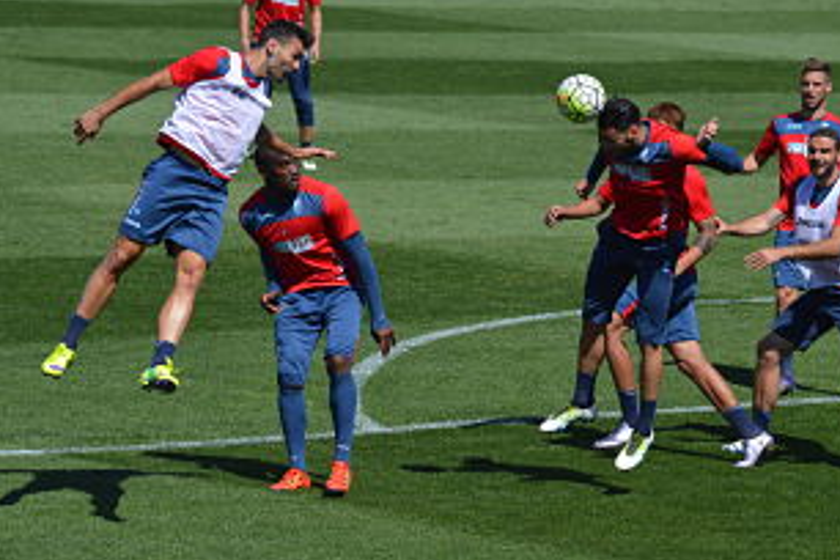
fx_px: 6175
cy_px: 222
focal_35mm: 265
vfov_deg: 5.2
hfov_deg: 7.8
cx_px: 458
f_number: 7.1
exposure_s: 1/2000
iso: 400
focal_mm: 135
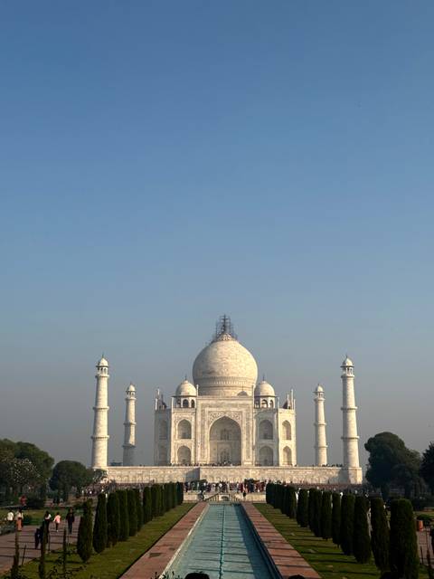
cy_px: 290
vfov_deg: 39.7
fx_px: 802
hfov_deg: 30.3
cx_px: 217
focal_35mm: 48
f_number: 1.78
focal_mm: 6.76
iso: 80
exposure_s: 1/5208
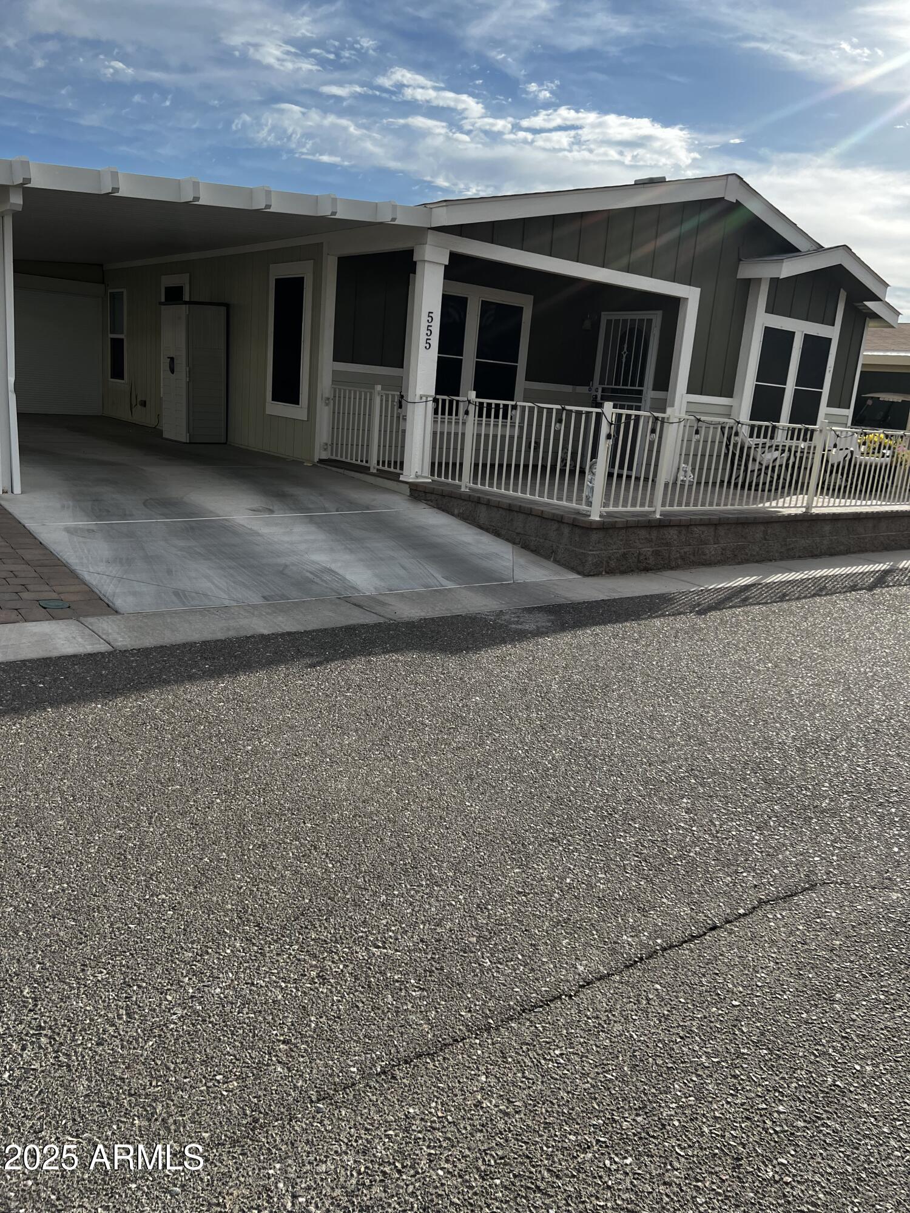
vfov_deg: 67.3
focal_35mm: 26
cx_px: 455
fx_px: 911
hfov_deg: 53.1
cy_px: 606
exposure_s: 1/2762
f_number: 1.5
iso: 50
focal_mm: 5.7
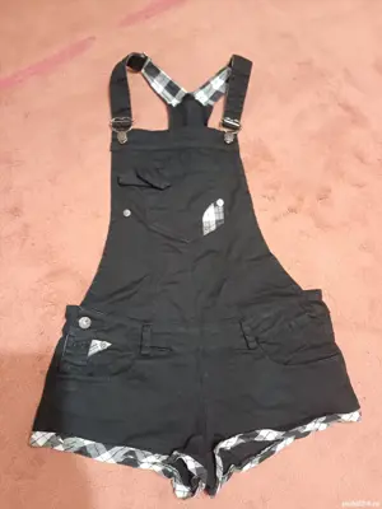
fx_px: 368
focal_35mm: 25
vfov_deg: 69.4
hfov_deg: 54.9
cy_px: 254
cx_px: 191
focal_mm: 4.65
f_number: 1.8
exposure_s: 1/15
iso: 1600
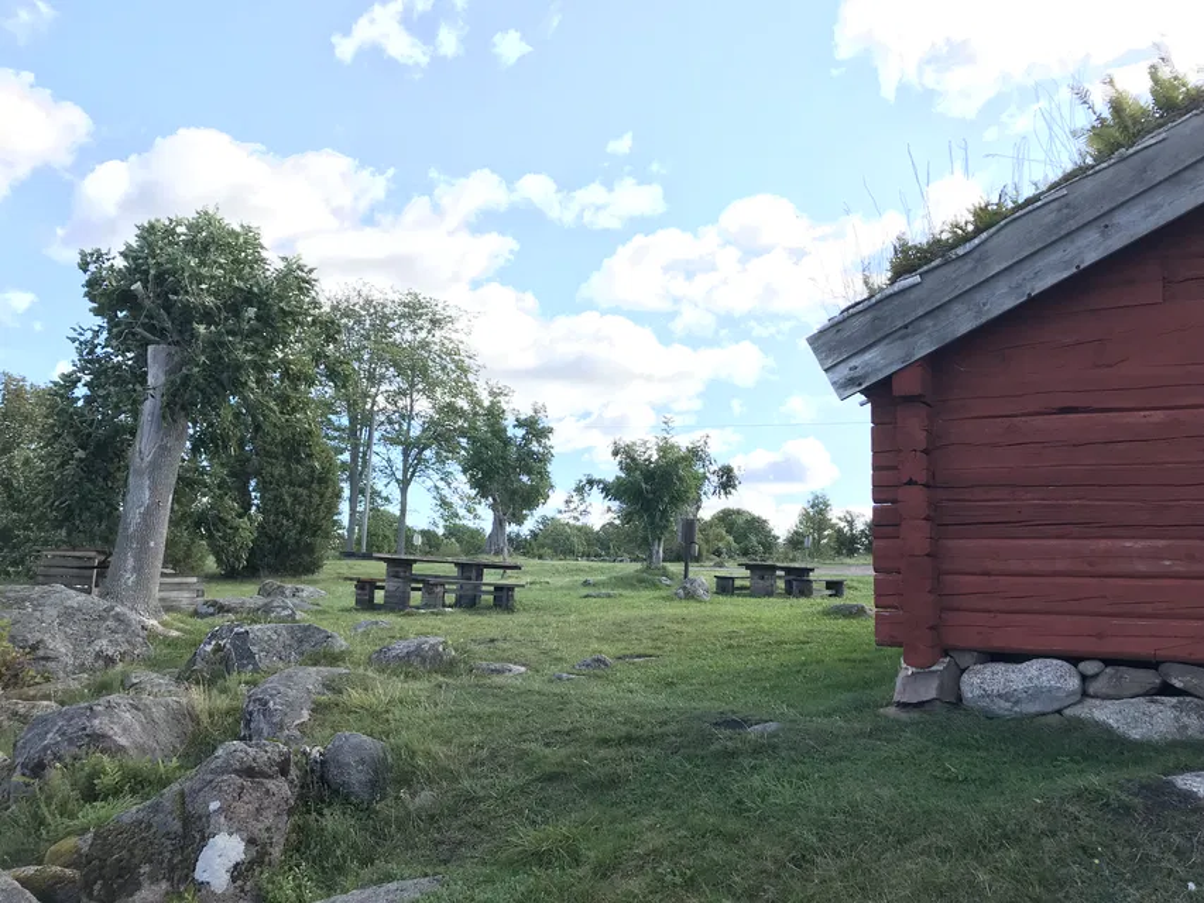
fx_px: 974
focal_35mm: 28
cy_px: 452
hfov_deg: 63.4
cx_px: 602
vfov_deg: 49.8
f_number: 1.8
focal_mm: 3.99
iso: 20
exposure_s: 1/665
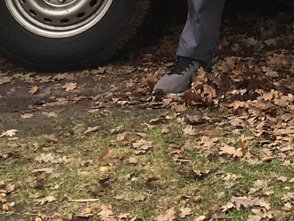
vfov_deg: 8.7
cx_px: 450
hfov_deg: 12.2
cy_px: -310
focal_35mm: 154
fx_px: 1308
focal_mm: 4.15
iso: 25
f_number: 2.2
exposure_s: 1/238
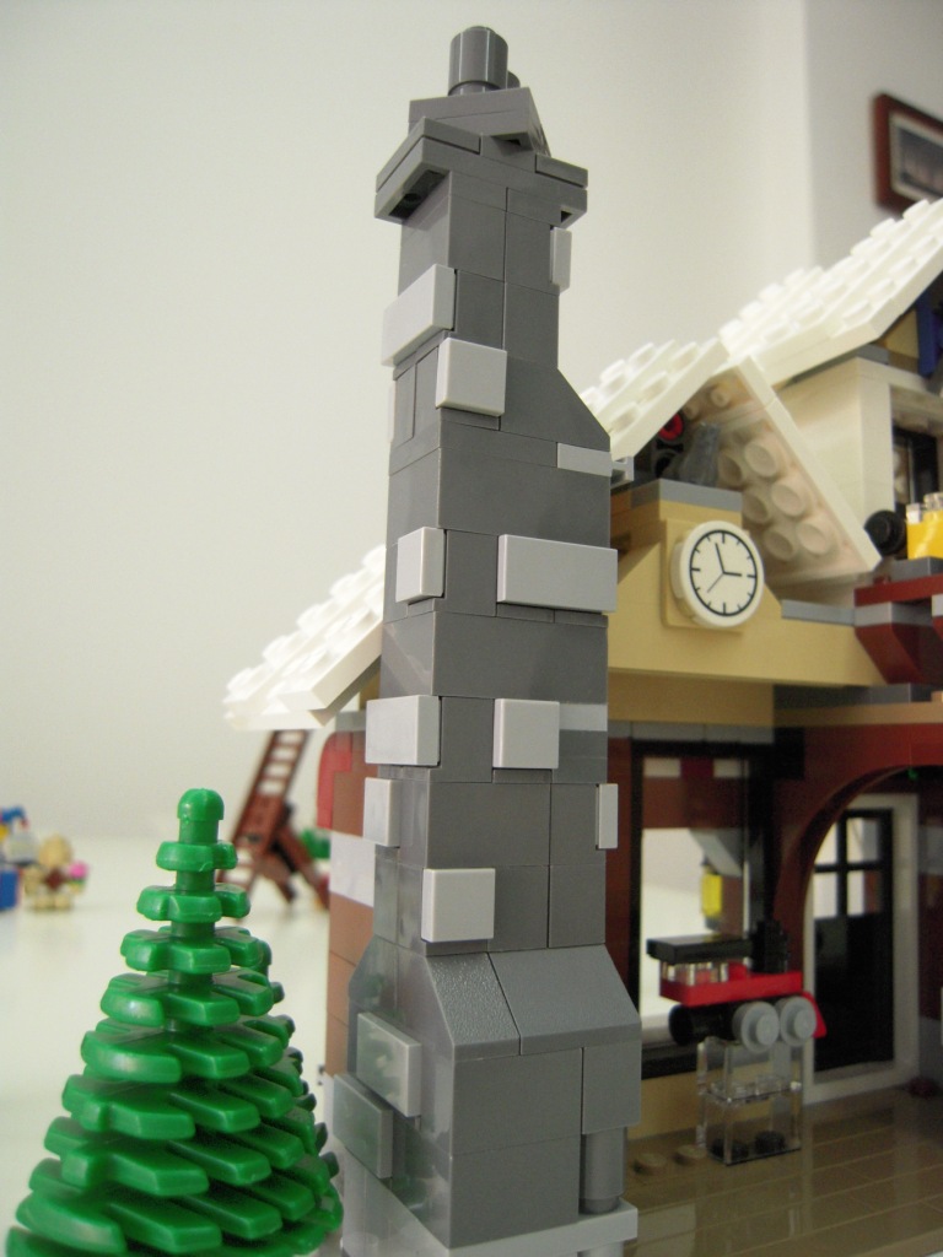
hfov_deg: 49.7
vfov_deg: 63.4
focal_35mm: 28
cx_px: 472
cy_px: 628
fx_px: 1017
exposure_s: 1/30
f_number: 2.7
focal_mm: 5
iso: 400
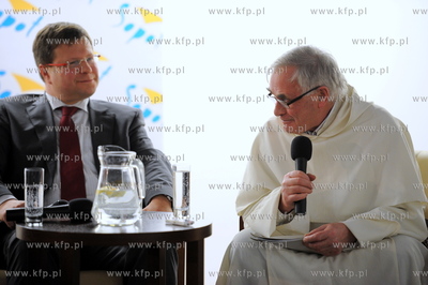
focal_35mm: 160
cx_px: 214
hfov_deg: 12.8
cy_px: 142
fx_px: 1901
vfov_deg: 8.6
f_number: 2.8
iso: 3200
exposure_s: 1/200
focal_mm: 160
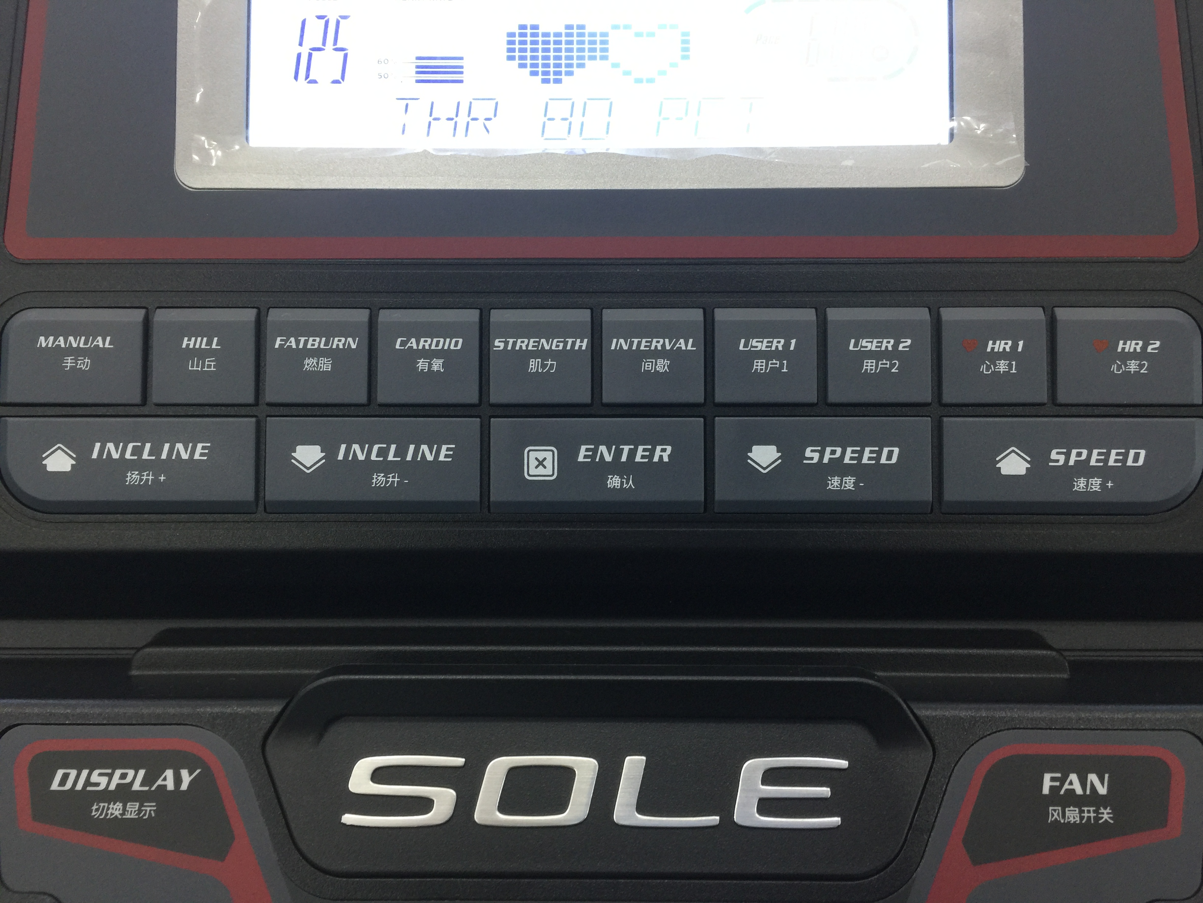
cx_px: 602
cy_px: 452
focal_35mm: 29
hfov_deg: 61.7
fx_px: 1008
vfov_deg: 48.2
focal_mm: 4.15
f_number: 2.2
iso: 64
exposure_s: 1/17
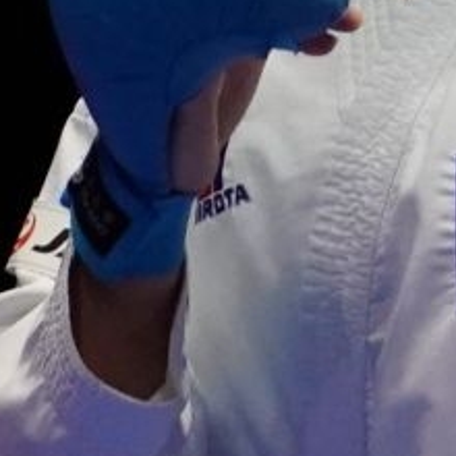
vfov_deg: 0.9
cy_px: -458
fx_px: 29062
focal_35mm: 1950
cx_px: 937
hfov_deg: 0.9
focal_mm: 187
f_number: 2.8
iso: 3200
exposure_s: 1/1000
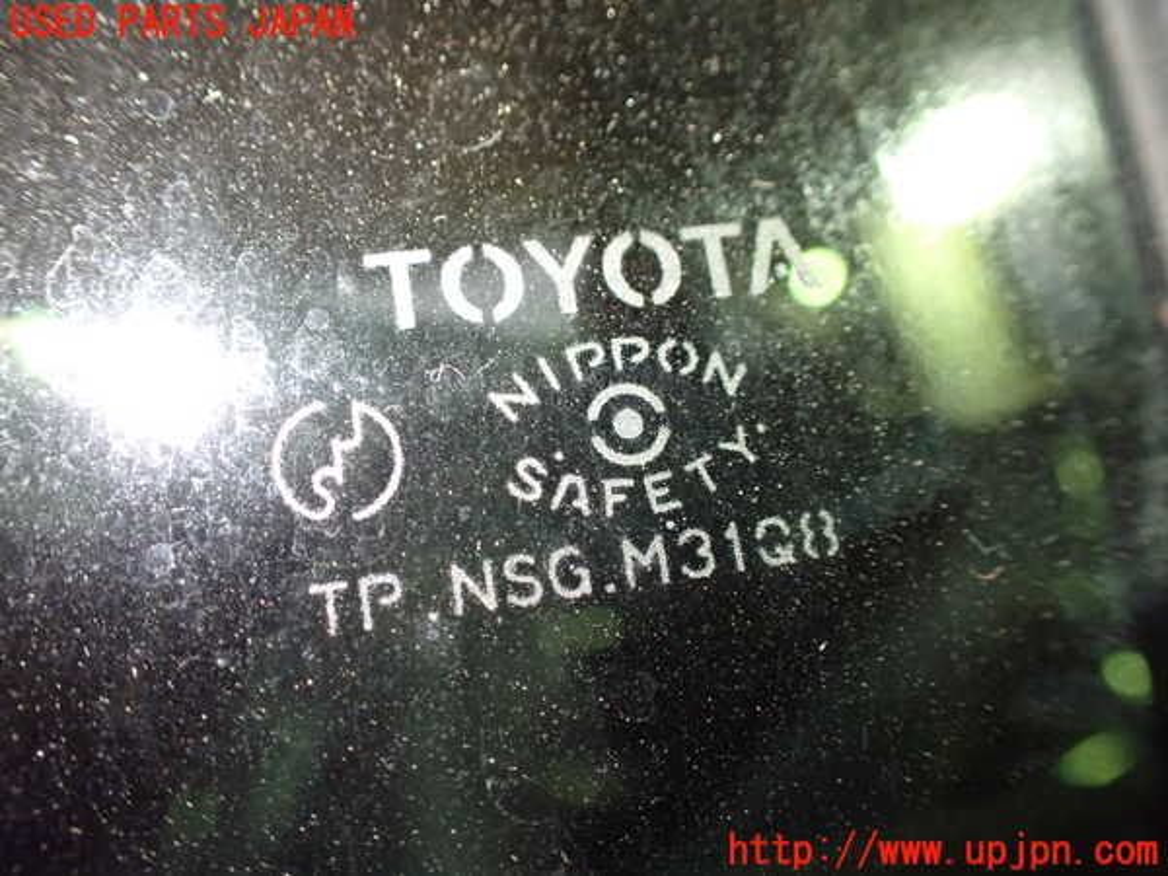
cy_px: 438
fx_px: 1012
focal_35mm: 30
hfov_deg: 60.0
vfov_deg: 46.8
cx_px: 584
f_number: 2.3
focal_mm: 5.4
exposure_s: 1/40
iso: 800
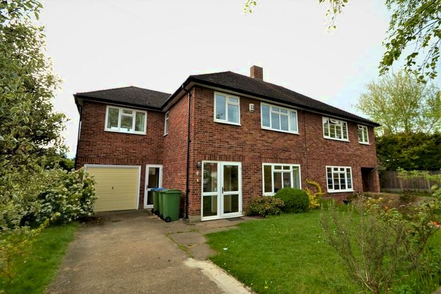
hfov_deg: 100.4
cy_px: 147
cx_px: 220
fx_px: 184
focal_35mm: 15
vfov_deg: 77.4
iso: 160
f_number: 5.6
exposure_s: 1/125
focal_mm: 10
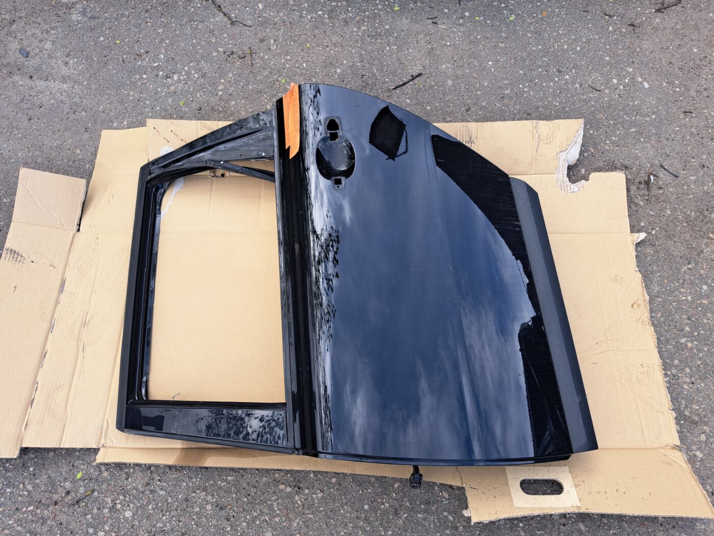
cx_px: 357
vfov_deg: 56.8
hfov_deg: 71.6
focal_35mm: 24
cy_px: 268
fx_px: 495
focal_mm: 5.23
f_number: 1.8
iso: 50
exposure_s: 1/137
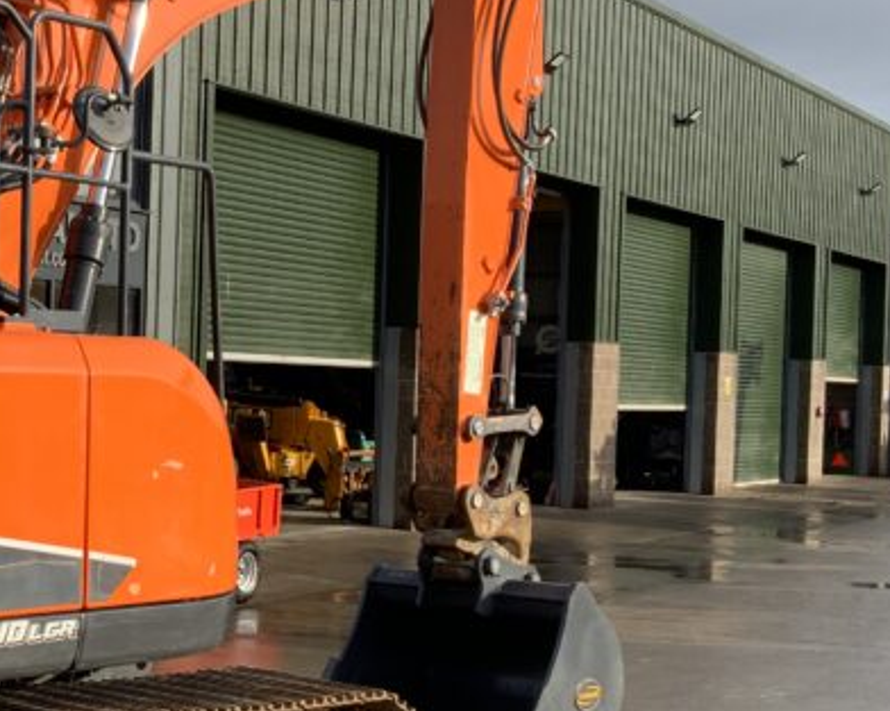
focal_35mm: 74
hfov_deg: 24.9
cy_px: 427
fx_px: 1948
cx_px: 70
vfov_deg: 20.7
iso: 16
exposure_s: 1/978
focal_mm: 3
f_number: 1.8
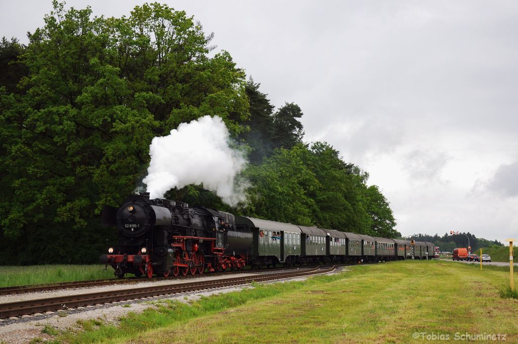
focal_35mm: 63
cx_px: 259
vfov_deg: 21.5
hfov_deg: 31.9
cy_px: 172
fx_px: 905
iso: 320
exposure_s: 1/400
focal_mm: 42
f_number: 6.3
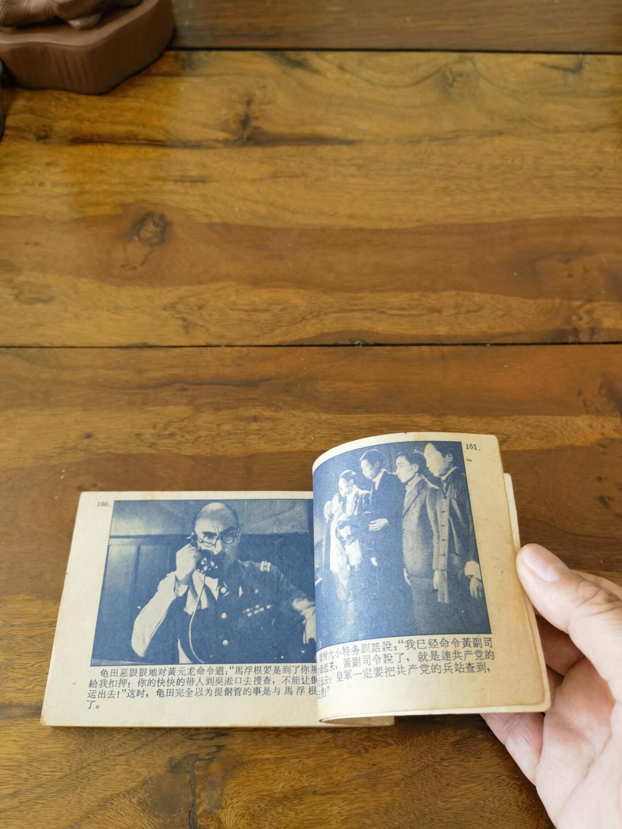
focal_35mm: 27
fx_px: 647
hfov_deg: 51.4
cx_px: 311
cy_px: 414
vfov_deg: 65.3
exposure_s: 1/120
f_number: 1.9
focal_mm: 6.67
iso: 200
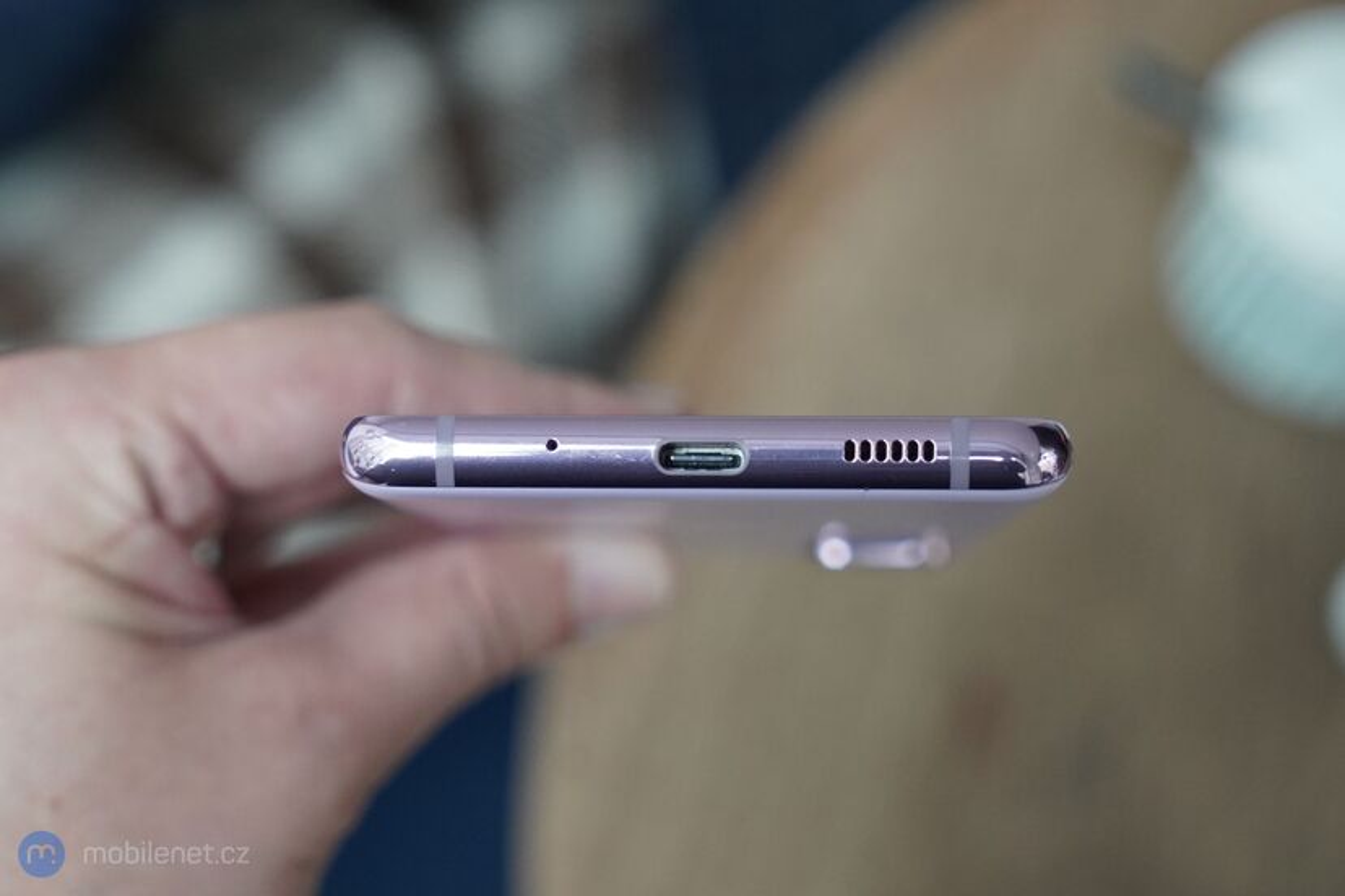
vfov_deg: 27.0
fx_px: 1868
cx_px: 672
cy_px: 448
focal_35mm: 50
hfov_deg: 39.6
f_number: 4.5
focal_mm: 50
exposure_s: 1/250
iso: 2500
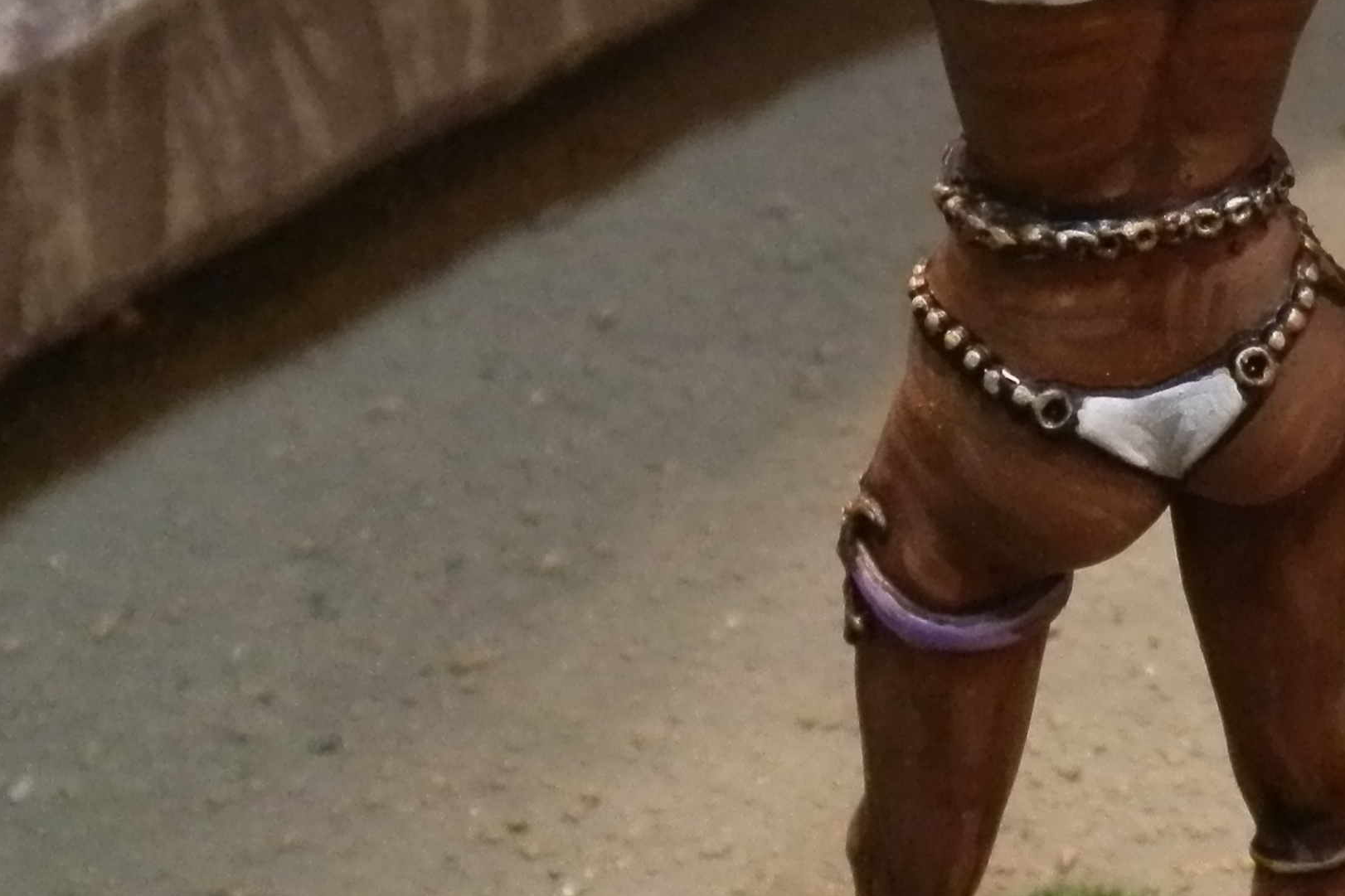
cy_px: 96
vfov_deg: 17.5
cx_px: 1151
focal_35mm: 77
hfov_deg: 25.7
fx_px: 2876
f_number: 3.1
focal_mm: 5
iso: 400
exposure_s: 1/80
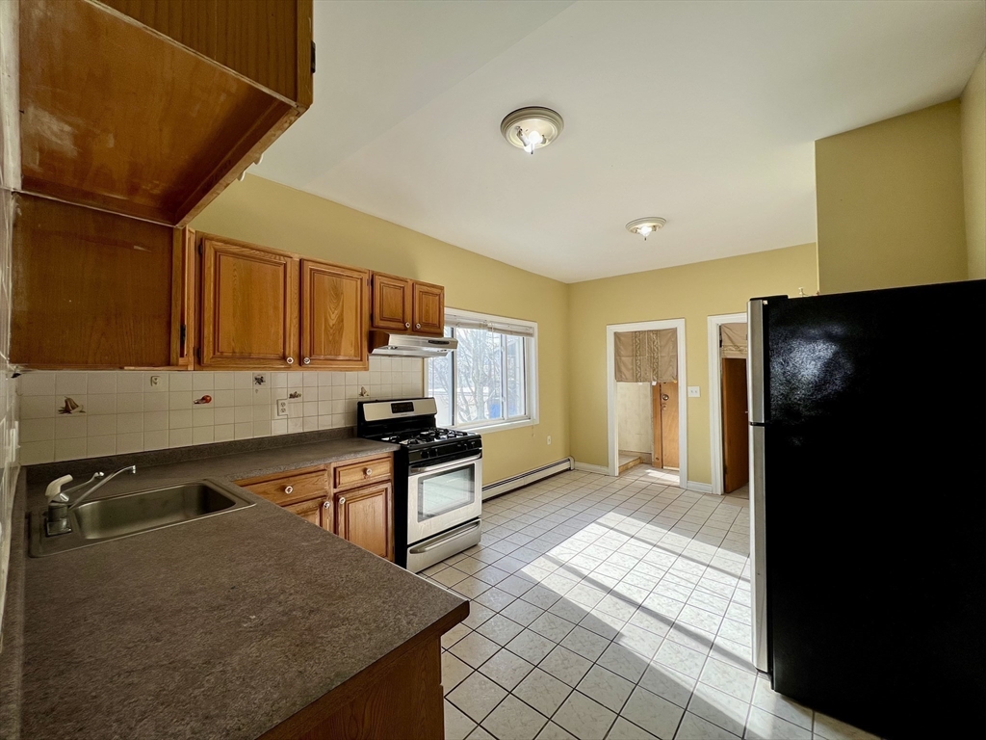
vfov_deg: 89.9
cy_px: 370
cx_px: 493
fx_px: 370
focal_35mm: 13
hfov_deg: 106.2
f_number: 1.8
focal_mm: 1.57
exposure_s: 1/204
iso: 32
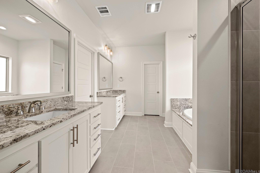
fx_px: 101
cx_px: 130
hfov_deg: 104.3
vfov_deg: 81.1
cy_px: 86
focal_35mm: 14
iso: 200
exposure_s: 1/8
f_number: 10
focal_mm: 14
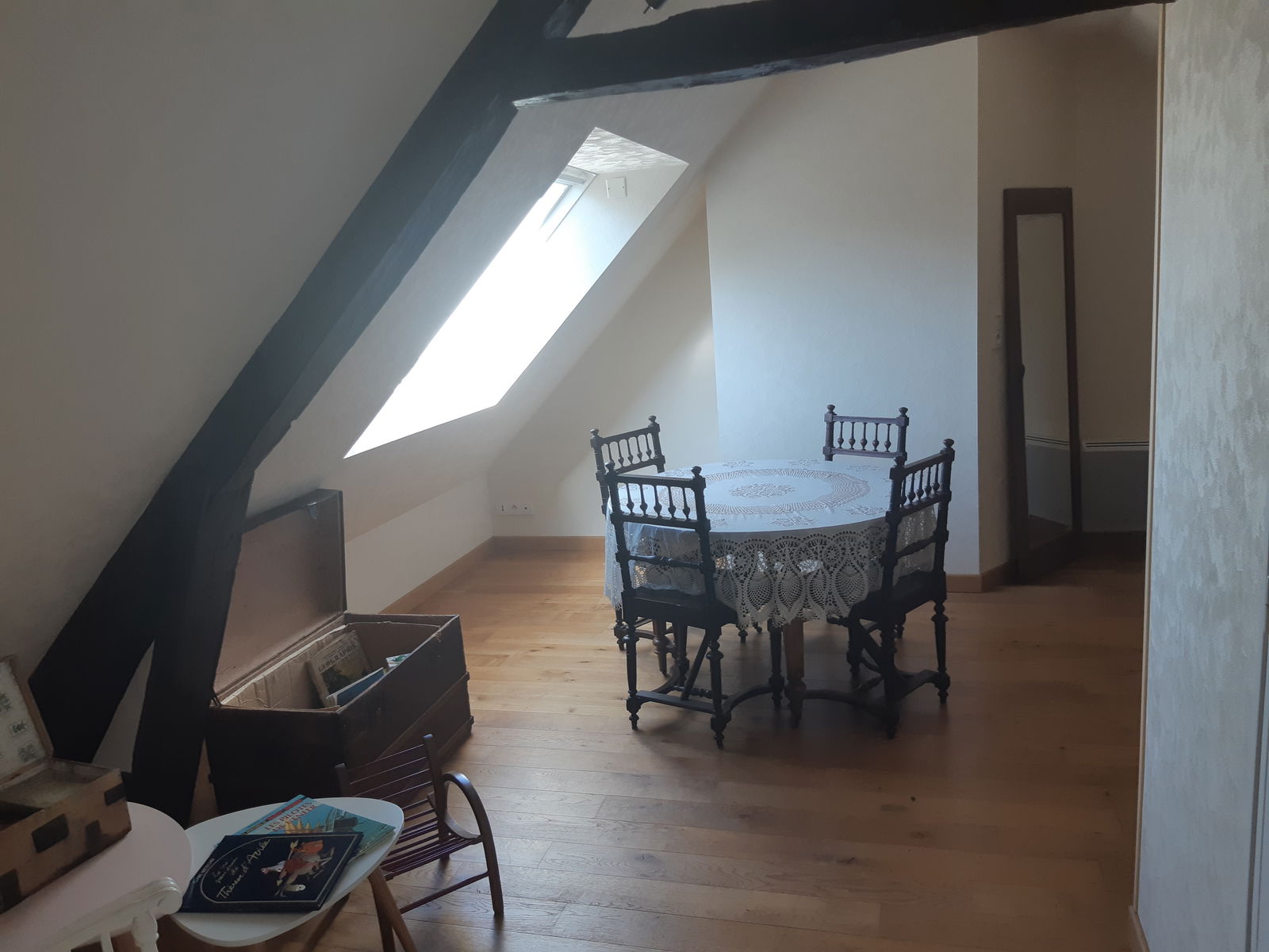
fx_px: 953
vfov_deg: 53.1
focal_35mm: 26
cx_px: 634
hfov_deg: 67.3
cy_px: 476
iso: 50
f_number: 1.7
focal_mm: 3.93
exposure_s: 1/50
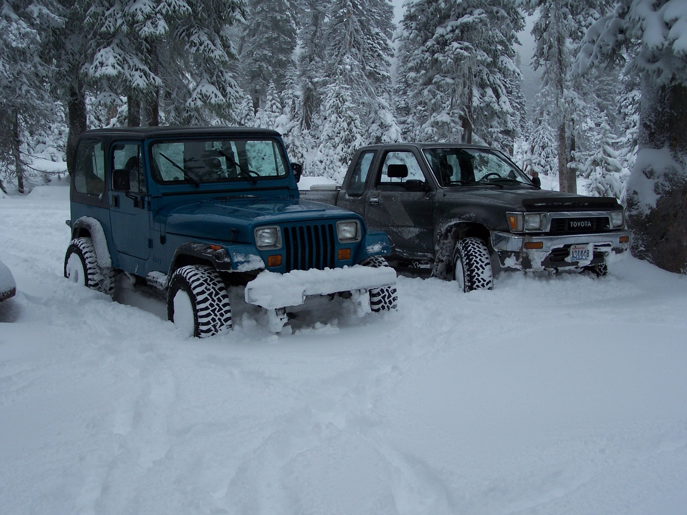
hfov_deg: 37.5
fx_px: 1012
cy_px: 258
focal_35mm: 51
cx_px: 344
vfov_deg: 28.6
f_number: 3
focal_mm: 8.5
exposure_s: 1/350
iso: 80
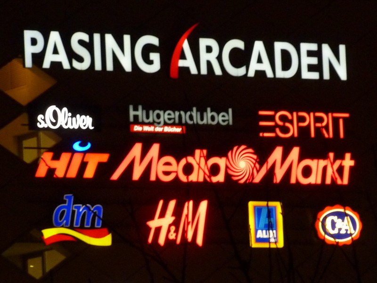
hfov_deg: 6.0
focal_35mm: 328
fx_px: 3572
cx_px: 188
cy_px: 142
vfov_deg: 4.5
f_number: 4.5
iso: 400
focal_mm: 29.9
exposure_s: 1/25
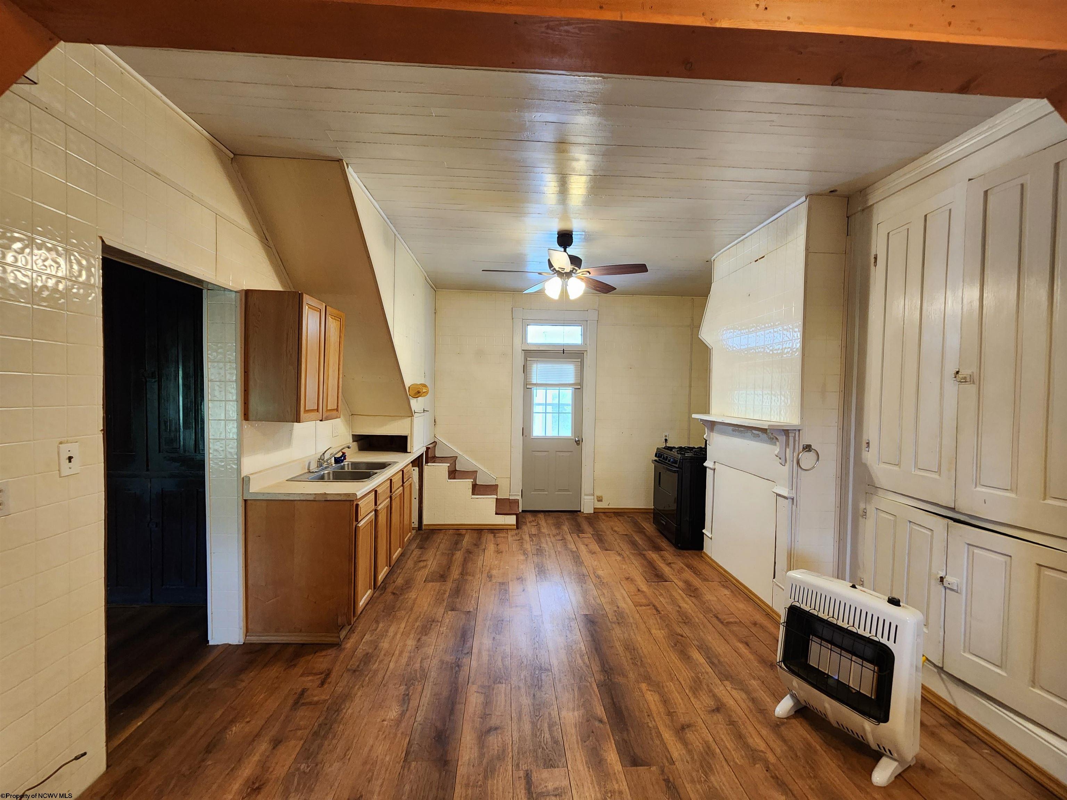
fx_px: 401
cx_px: 534
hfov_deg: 106.2
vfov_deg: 89.9
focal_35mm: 13
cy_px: 400
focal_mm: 2.2
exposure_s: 1/40
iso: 320
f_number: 2.2
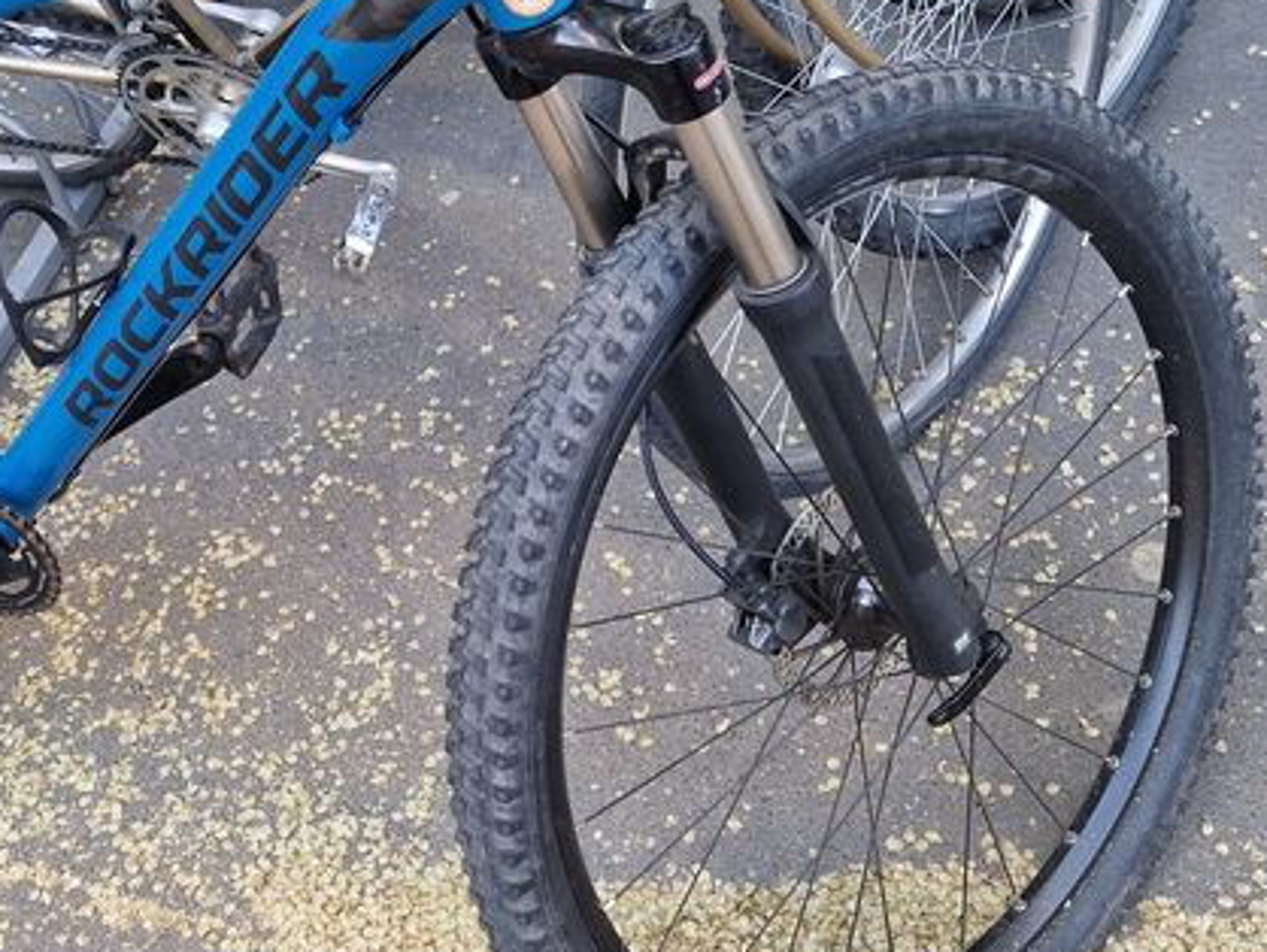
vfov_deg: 26.4
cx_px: 336
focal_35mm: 55
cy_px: 291
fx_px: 2014
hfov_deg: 34.3
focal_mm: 5.4
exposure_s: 1/261
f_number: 1.8
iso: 50
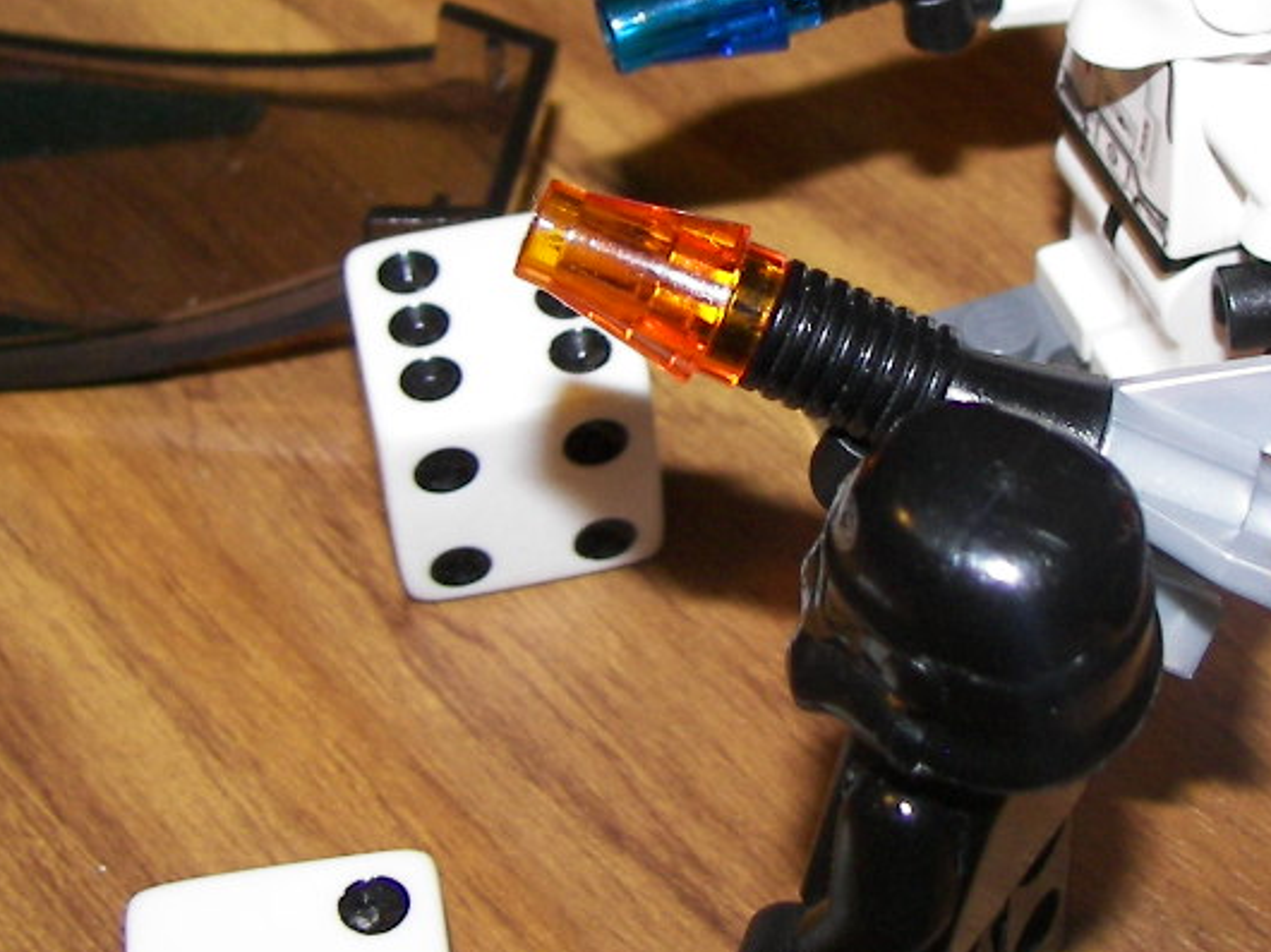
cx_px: 796
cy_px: 336
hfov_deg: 22.5
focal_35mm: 87
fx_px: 3193
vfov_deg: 16.9
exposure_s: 1/30
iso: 100
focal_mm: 6
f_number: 2.8
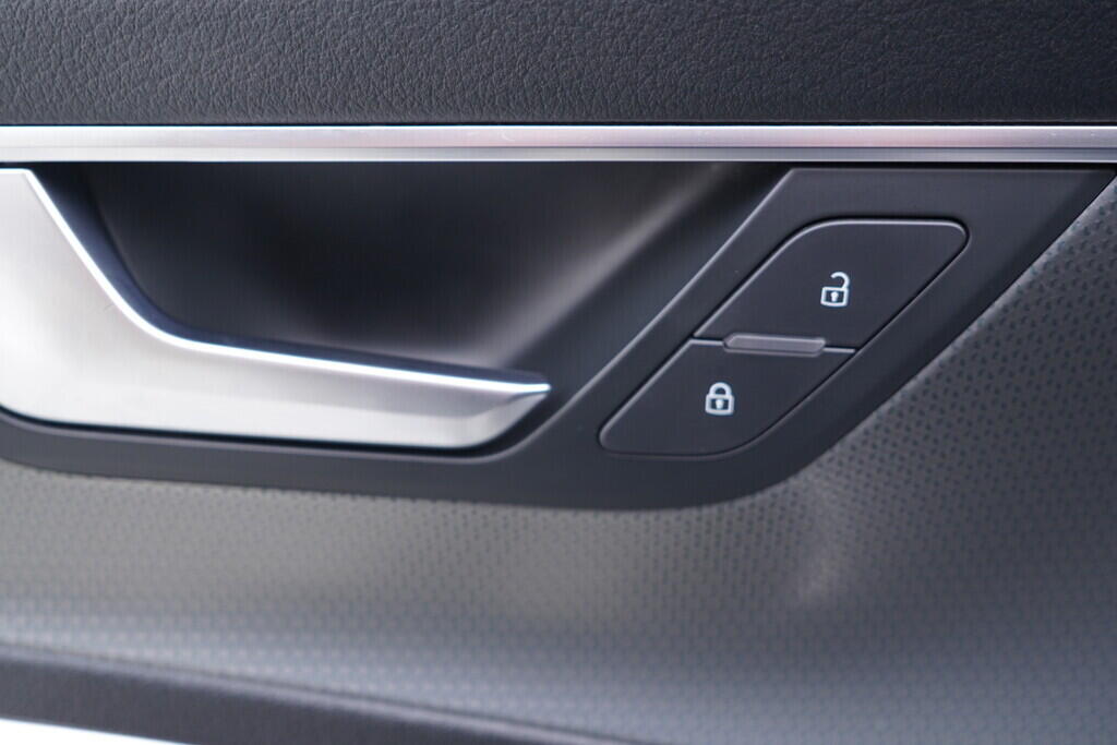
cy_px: 372
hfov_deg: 53.1
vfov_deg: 36.9
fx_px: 1117
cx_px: 558
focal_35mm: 36
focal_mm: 24
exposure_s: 1/40
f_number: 2.8
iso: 320
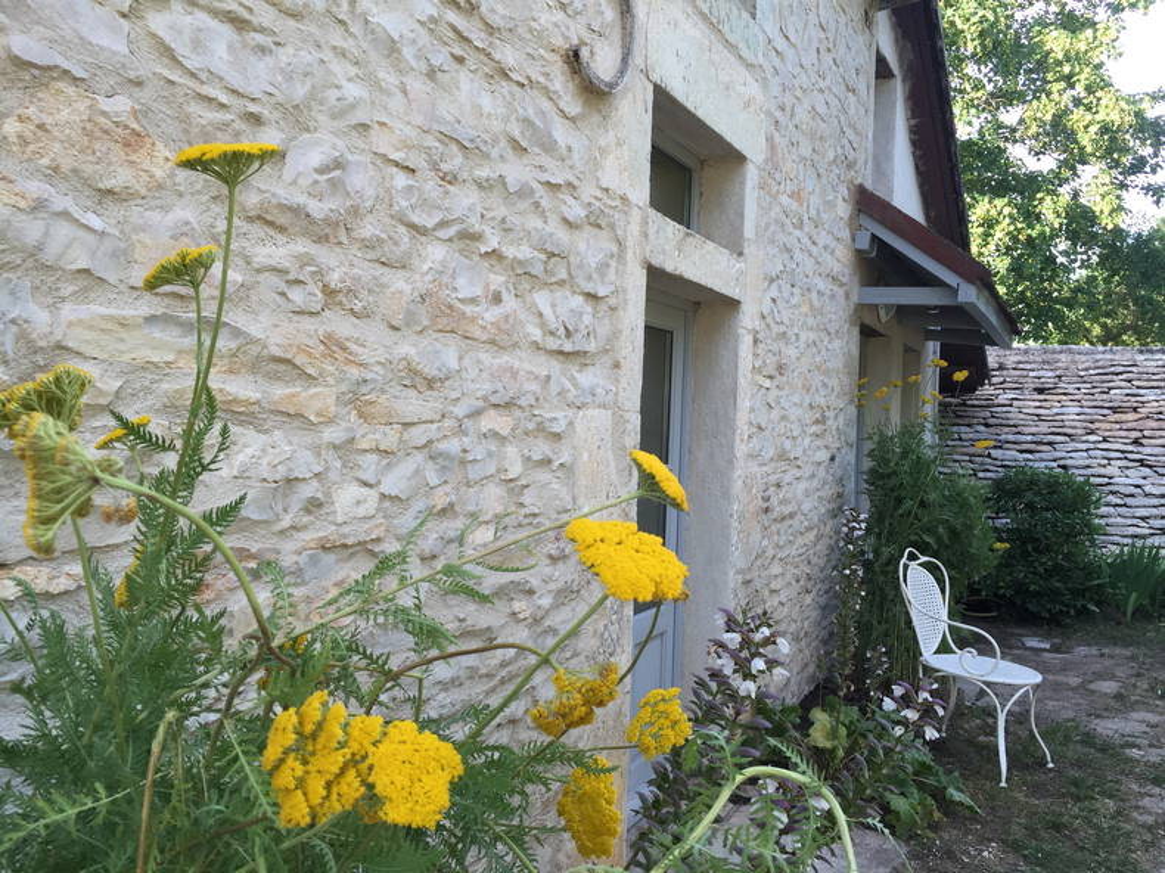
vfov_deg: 48.2
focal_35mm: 29
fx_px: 976
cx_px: 582
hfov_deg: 61.7
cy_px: 436
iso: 32
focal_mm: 4.15
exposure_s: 1/156
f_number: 2.2
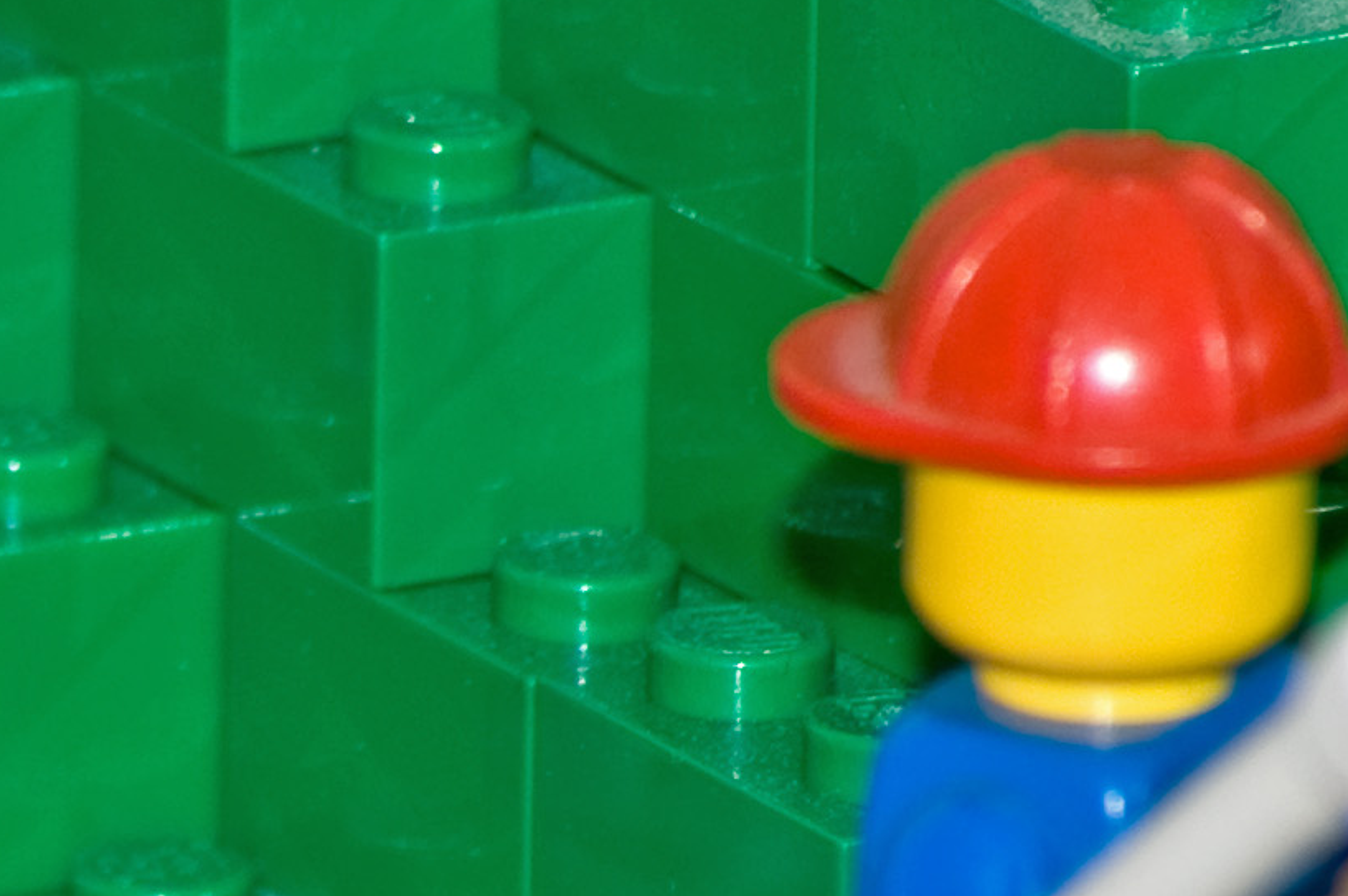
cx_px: -536
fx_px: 61982
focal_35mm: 1657
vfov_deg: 0.8
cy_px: 1203
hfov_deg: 1.2
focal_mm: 300
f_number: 11
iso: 100
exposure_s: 1/125
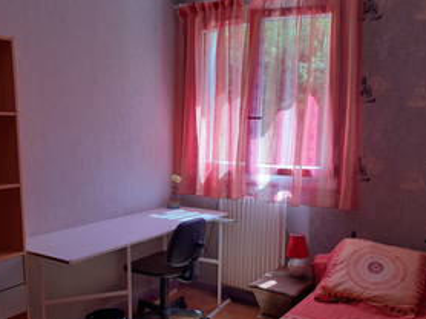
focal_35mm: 35
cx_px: 210
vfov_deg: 40.4
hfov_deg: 52.7
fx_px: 430
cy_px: 193
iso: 40
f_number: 1.9
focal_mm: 3.6
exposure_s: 1/100
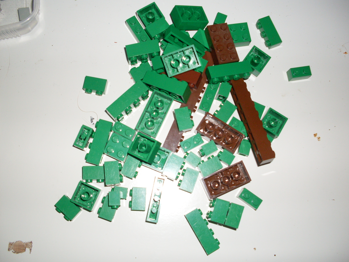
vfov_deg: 36.0
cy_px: 133
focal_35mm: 40
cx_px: 181
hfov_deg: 46.8
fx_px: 403
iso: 100
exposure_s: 1/45
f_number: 2.8
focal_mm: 6.3
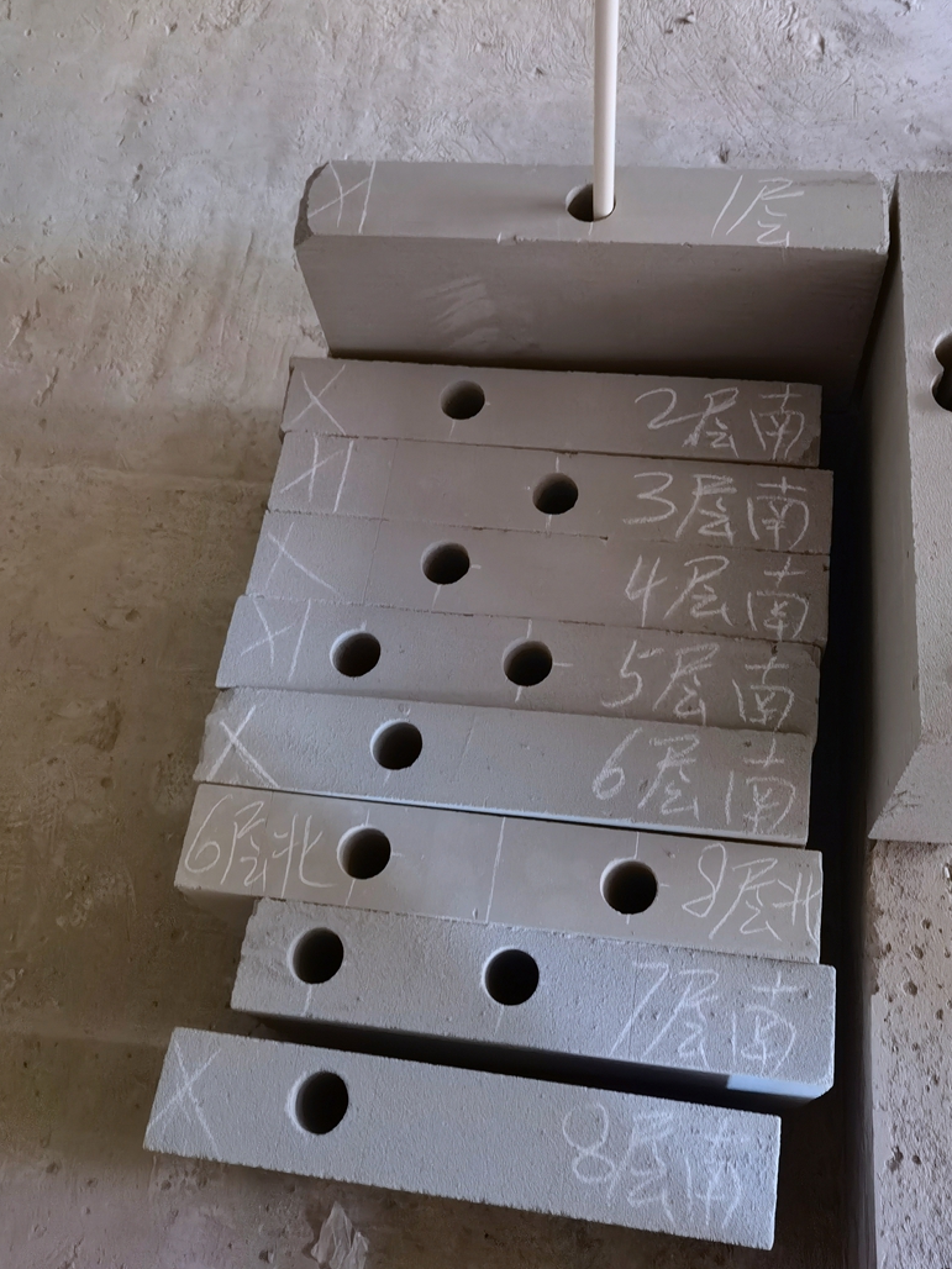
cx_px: 557
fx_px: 1283
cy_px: 538
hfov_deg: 40.6
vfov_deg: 52.4
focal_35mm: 35
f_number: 1.9
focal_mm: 6.67
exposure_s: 1/20
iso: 1000
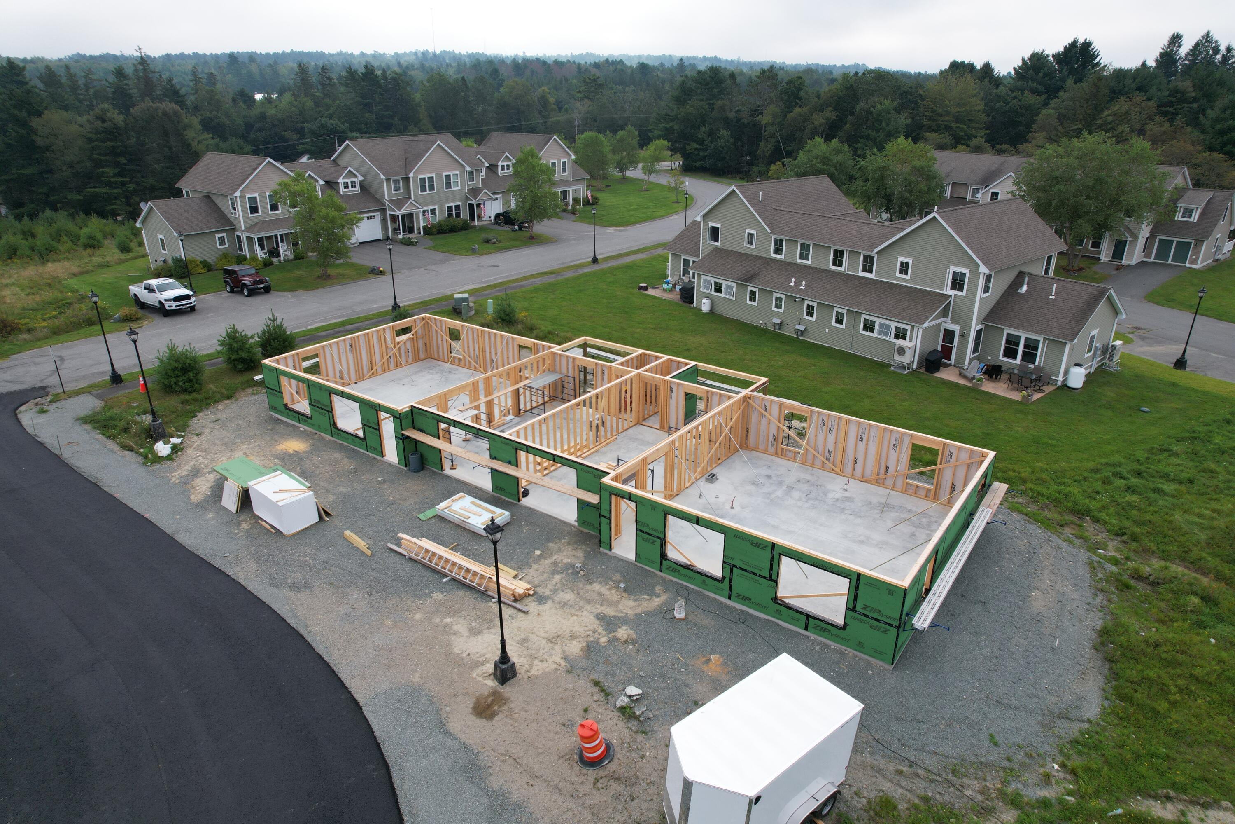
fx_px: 755
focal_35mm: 22
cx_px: 618
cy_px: 412
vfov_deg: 57.2
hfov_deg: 78.6
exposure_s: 1/2000
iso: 140
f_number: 2.8
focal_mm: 8.38
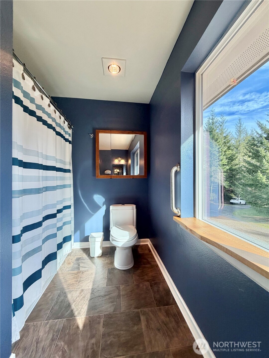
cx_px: 134
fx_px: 145
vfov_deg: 102.1
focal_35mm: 14
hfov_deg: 85.7
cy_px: 179
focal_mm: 2.22
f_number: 2.2
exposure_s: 1/159
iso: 64
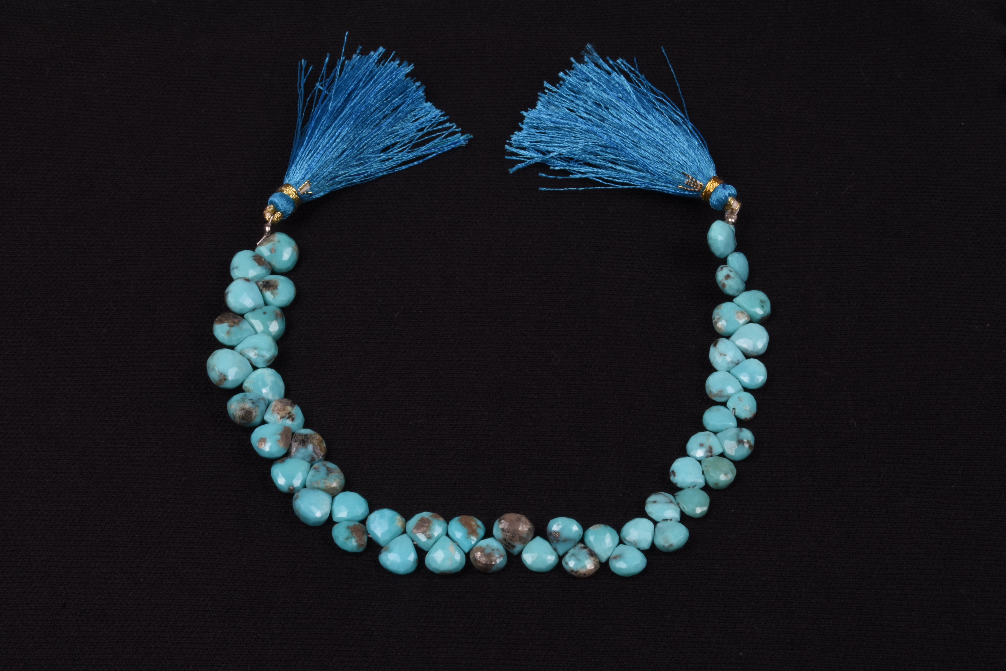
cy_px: 336
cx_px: 503
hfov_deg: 27.0
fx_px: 2096
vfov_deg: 18.2
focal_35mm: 75
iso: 160
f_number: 32
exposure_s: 1/125
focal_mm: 50
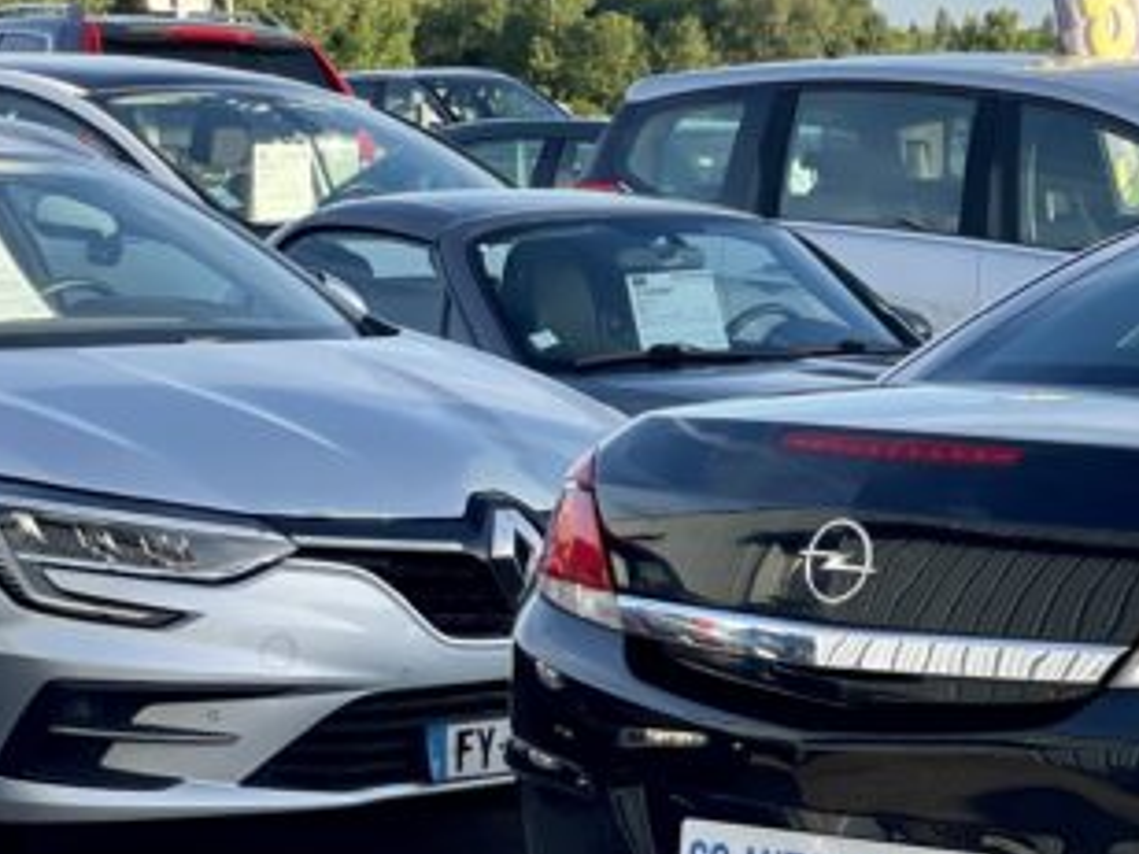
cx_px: 1379
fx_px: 4442
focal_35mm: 135
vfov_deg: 11.0
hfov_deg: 14.2
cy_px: 543
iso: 32
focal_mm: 6
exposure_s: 1/510
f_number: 2
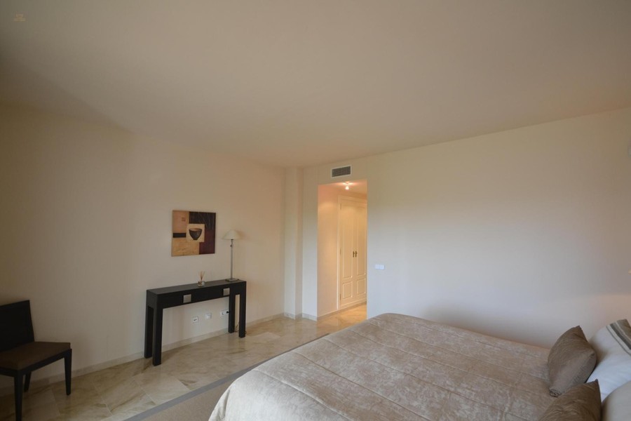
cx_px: 316
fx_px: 263
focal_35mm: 15
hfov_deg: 100.4
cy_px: 210
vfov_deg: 77.3
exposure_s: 1/60
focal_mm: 10
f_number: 4
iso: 400
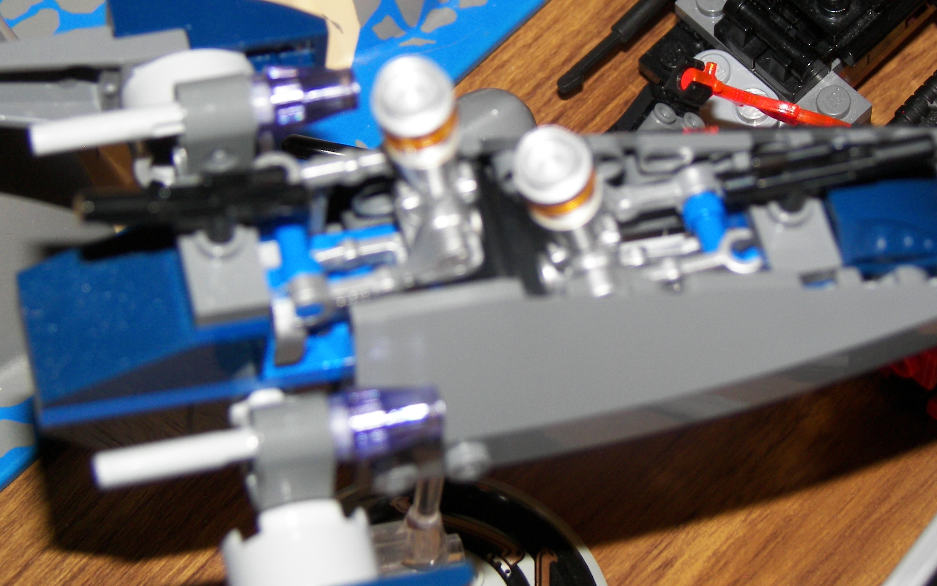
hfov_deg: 16.7
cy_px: 208
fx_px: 3192
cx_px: 515
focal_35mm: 125
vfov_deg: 10.5
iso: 100
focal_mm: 17.3
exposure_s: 1/40
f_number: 3.2
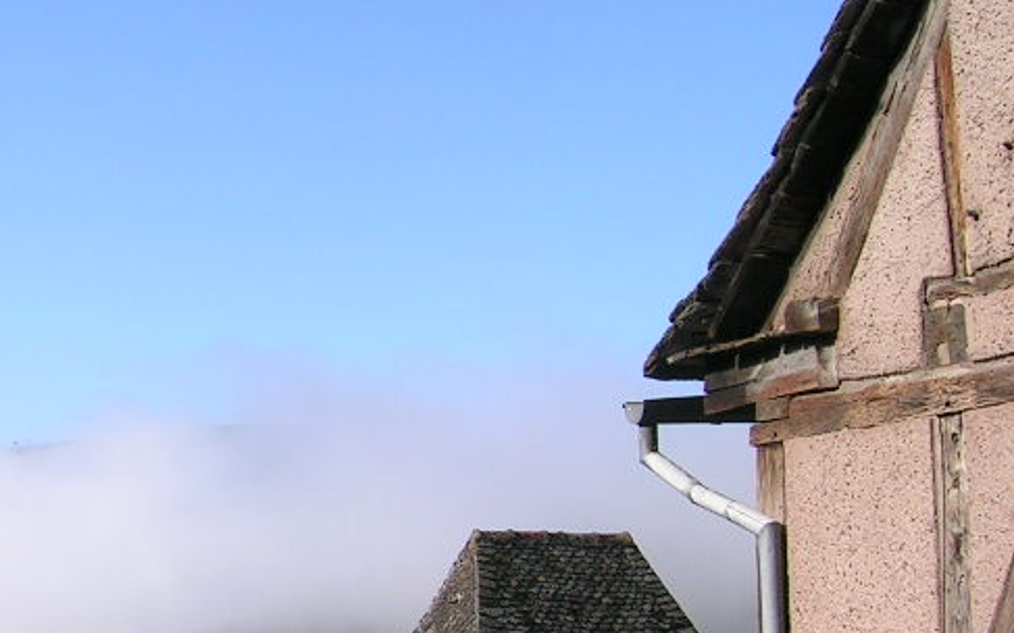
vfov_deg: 16.7
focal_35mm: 78
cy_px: 408
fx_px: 2155
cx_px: 44
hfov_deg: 25.4
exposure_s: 1/280
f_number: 4.8
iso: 50
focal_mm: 5.4
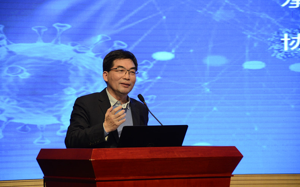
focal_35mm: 162
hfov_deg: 13.0
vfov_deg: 8.1
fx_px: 1321
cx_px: 149
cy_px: 90
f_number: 5.6
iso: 1000
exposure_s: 1/50
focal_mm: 105
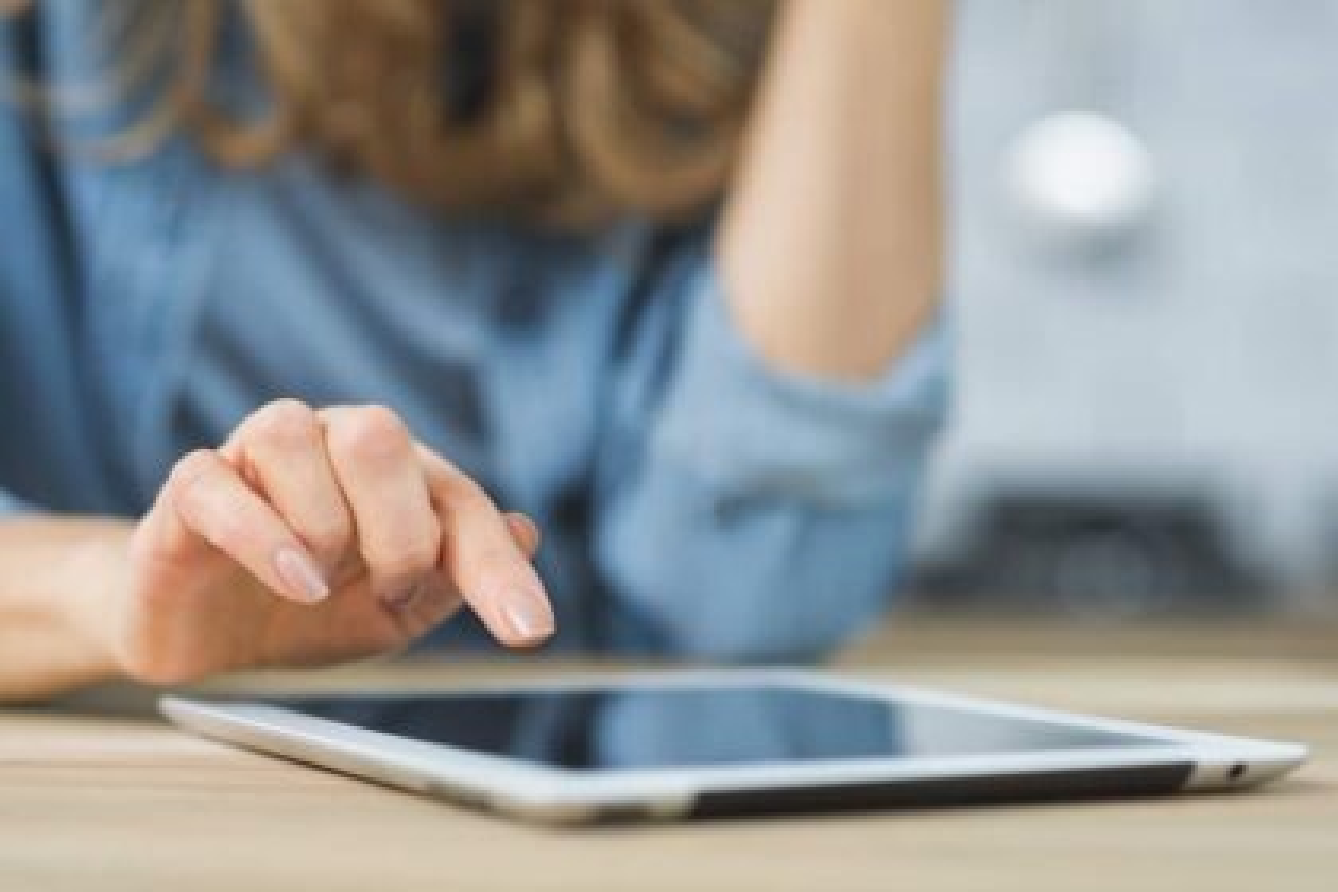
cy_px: 446
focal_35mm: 85
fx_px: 3159
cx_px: 669
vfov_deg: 16.1
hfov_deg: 23.9
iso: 250
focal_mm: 85
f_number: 2.8
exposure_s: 1/125
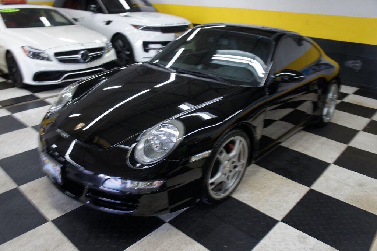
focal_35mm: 27
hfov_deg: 67.4
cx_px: 188
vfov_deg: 47.9
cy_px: 126
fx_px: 283
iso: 200
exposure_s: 1/30
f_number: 3.5
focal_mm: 18
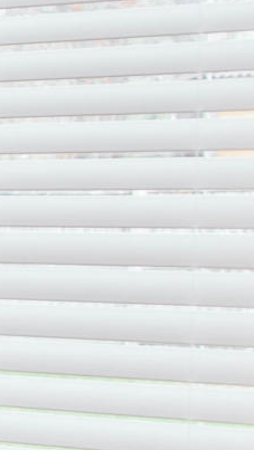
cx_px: -1032
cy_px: 265
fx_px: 1866
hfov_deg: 5.6
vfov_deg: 13.8
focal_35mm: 156
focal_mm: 20
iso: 220
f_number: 4
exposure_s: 1/60
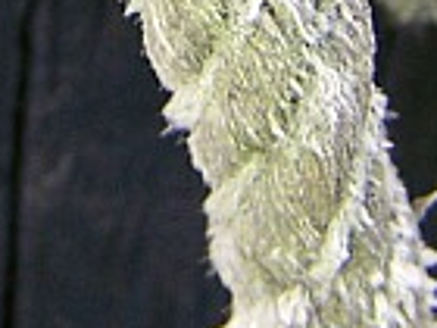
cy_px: -480
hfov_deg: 8.9
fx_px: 2739
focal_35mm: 217
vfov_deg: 6.5
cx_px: -197
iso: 80
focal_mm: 6.3
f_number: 2.8
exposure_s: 1/100
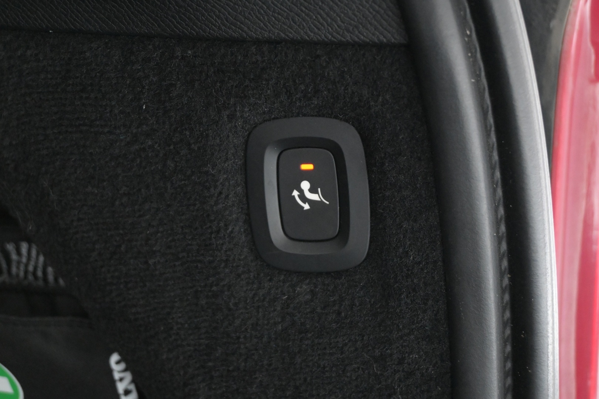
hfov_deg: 32.6
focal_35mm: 62
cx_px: 300
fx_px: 1023
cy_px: 200
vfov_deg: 22.1
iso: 6400
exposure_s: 1/60
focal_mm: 41
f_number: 5.6
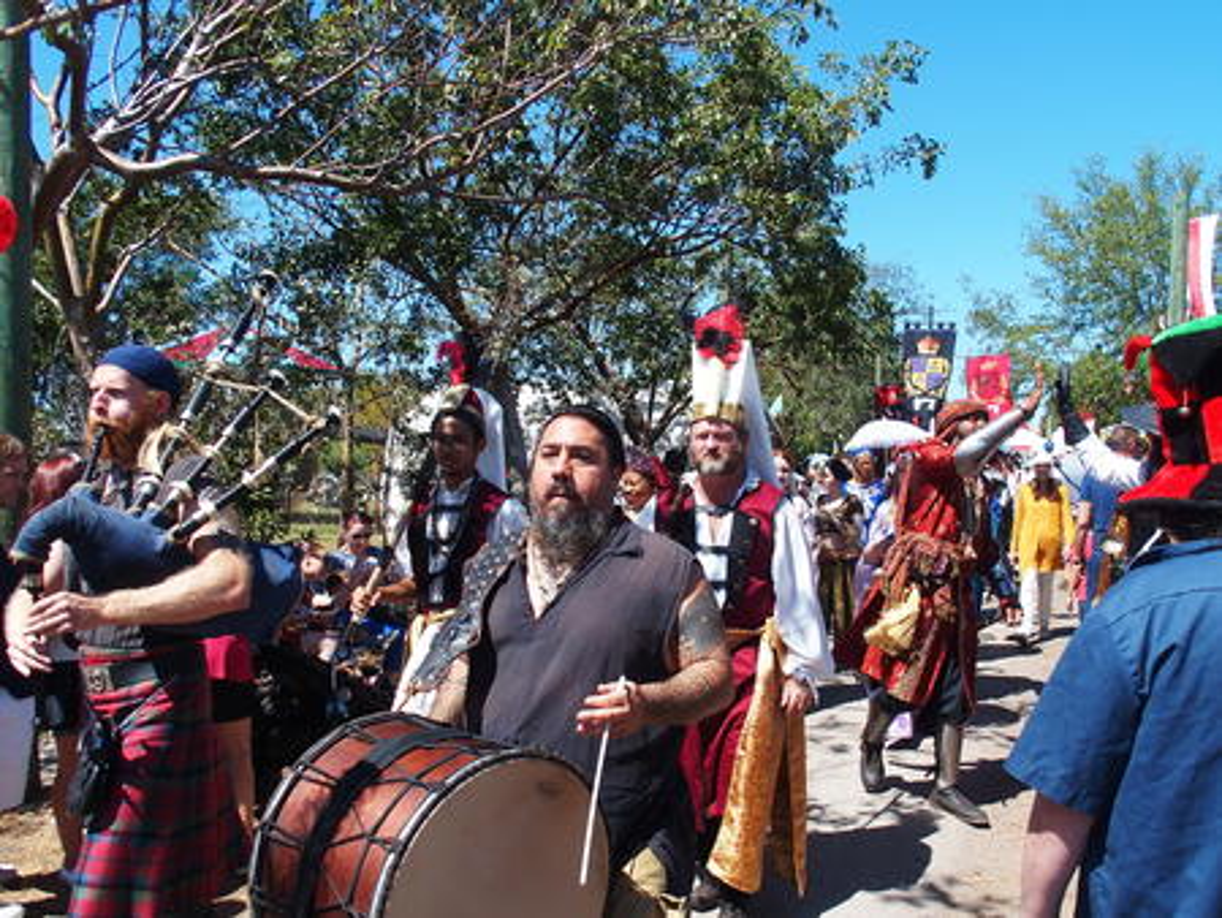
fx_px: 989
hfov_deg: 63.4
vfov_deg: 49.8
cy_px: 459
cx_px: 611
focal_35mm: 28
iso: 100
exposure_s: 1/640
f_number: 4
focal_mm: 6
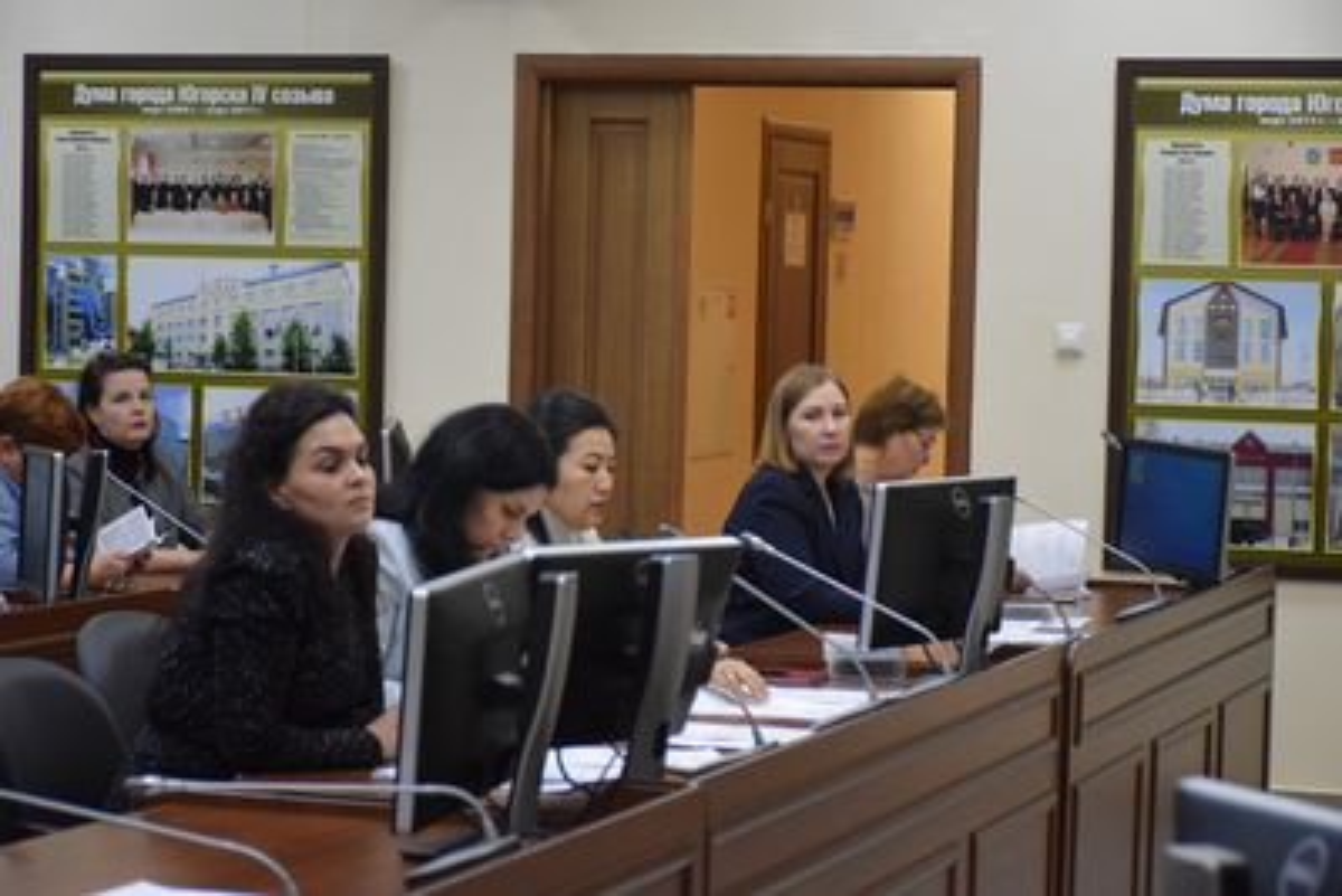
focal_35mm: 99
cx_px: 671
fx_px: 3692
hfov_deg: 20.6
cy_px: 448
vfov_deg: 13.8
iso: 3200
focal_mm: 66
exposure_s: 1/320
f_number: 5
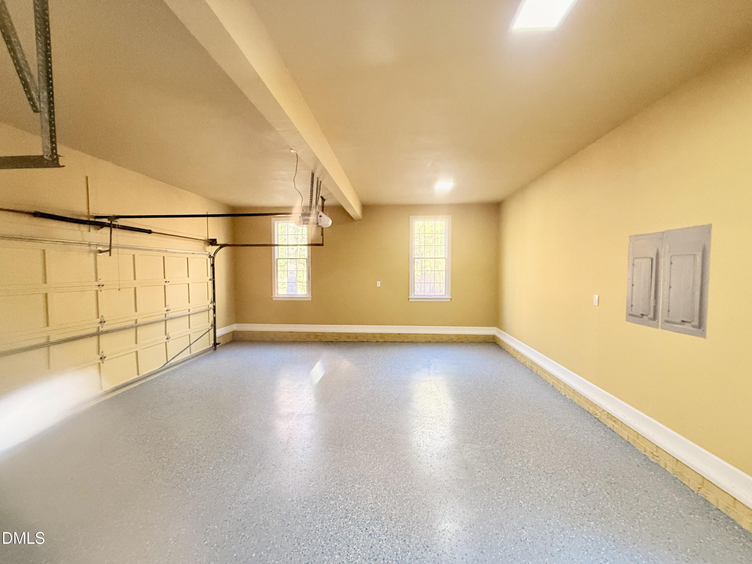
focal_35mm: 14
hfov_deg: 102.1
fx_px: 304
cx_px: 376
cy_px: 282
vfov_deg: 85.7
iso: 500
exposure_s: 1/60
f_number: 2.2
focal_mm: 2.22
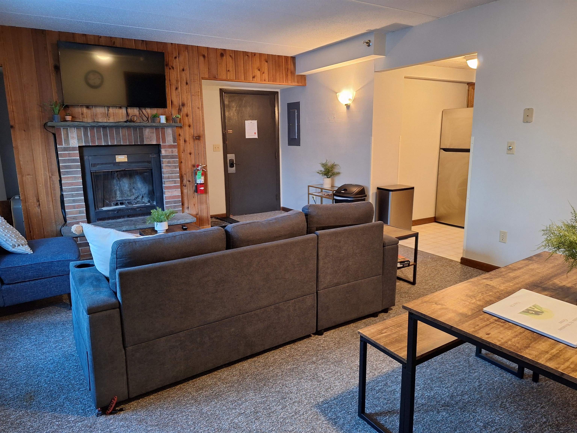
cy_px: 216
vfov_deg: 58.9
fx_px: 383
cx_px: 288
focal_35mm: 23
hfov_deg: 73.9
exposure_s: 1/24
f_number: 1.8
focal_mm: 5.54
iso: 320
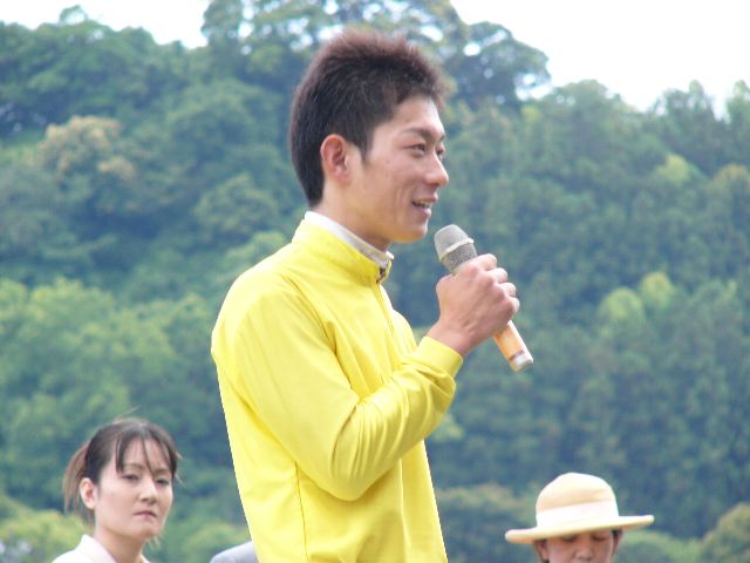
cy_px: 282
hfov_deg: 6.8
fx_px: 6305
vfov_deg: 5.1
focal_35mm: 291
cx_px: 375
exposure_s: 1/125
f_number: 3.7
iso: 50
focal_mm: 48.4
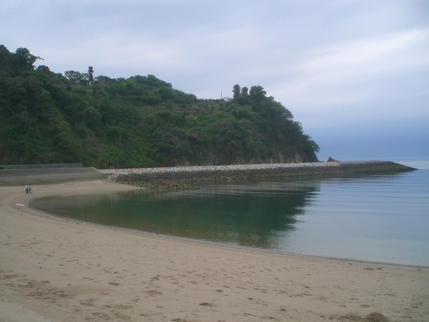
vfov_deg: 37.7
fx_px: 471
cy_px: 161
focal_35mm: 38
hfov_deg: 49.0
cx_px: 214
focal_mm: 6.3
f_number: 3.1
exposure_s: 1/100
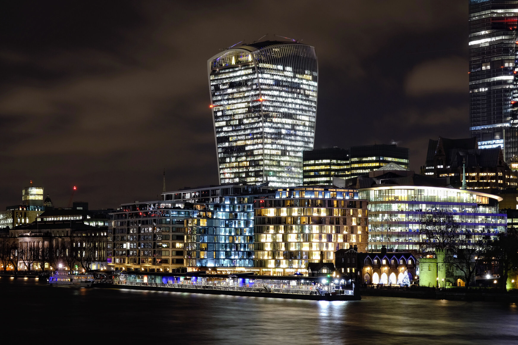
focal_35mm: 79
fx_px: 1137
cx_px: 259
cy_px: 172
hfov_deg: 25.7
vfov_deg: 17.3
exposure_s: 10
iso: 200
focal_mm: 52.7
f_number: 10
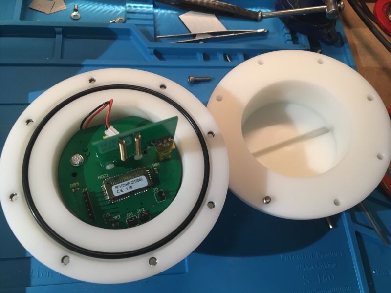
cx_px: 196
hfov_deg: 61.7
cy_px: 146
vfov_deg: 48.2
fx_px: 328
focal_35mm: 29
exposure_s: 1/33
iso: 50
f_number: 2.2
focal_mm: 4.15
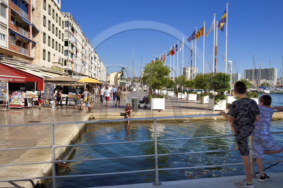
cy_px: 94
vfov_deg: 41.1
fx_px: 251
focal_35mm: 32
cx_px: 142
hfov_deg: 58.7
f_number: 14
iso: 200
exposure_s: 1/250
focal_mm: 32
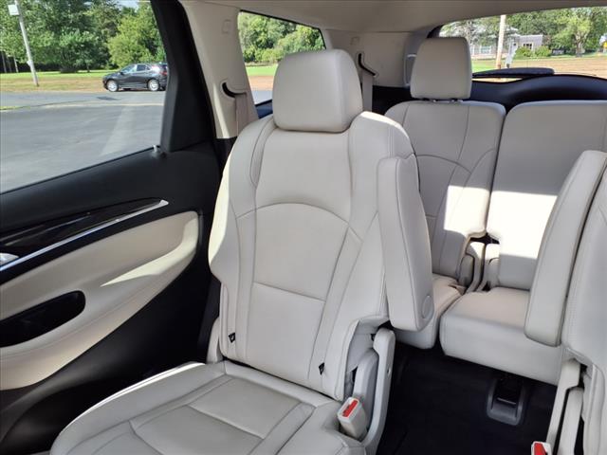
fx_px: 473
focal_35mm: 27
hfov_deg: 65.3
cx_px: 304
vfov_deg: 51.4
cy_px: 228
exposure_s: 1/185
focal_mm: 3.58
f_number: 1.9
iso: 40
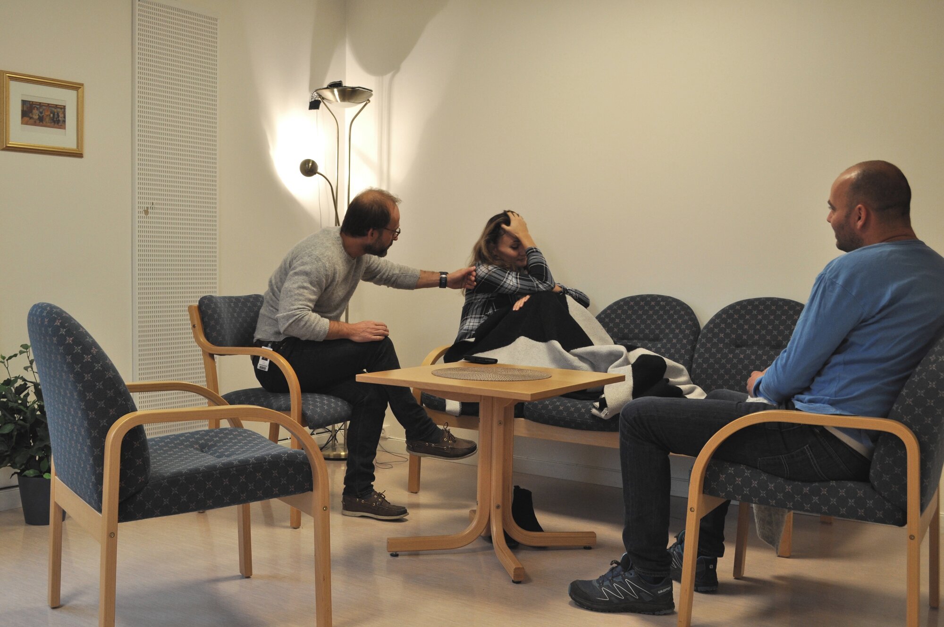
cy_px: 314
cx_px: 472
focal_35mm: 39
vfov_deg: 34.1
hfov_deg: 49.6
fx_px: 1021
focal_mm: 26
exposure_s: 1/20
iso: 400
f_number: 7.1
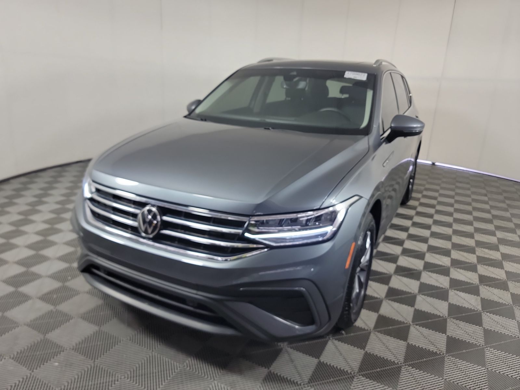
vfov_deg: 56.8
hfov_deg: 71.6
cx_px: 260
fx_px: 361
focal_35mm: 24
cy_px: 195
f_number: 1.8
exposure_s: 1/59
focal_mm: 6.7
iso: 58
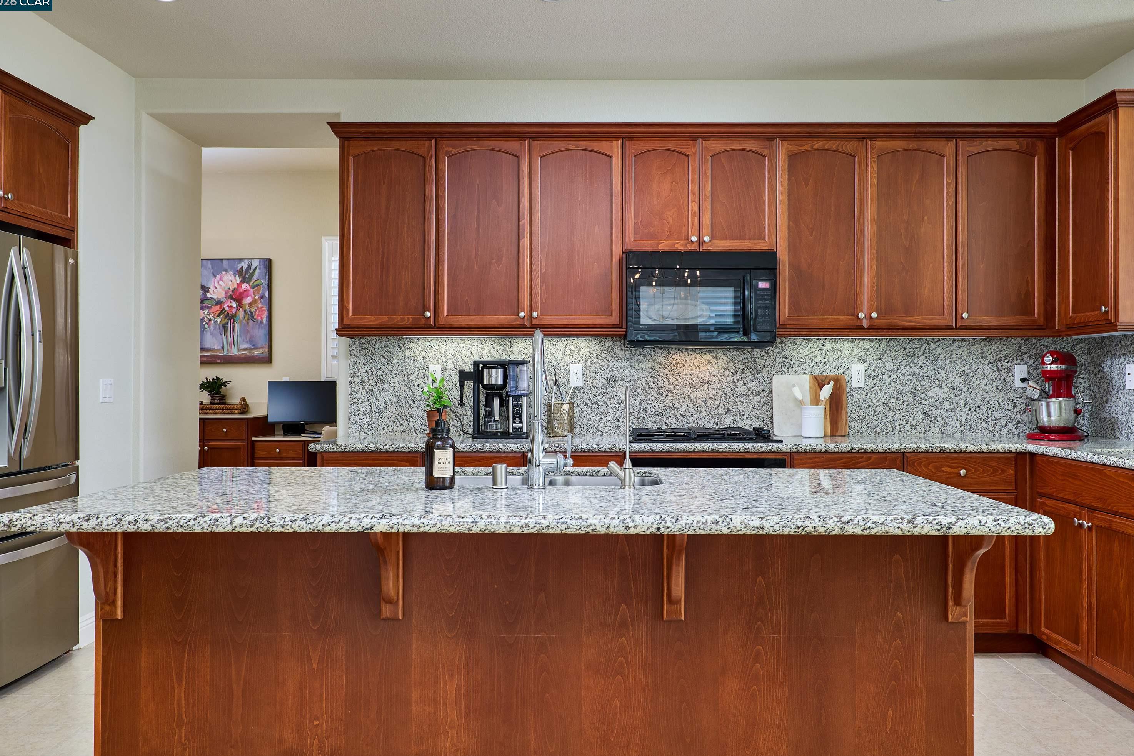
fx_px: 787
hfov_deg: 71.5
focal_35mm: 25
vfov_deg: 51.3
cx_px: 566
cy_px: 385
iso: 320
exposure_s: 1/50
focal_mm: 24
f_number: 7.1
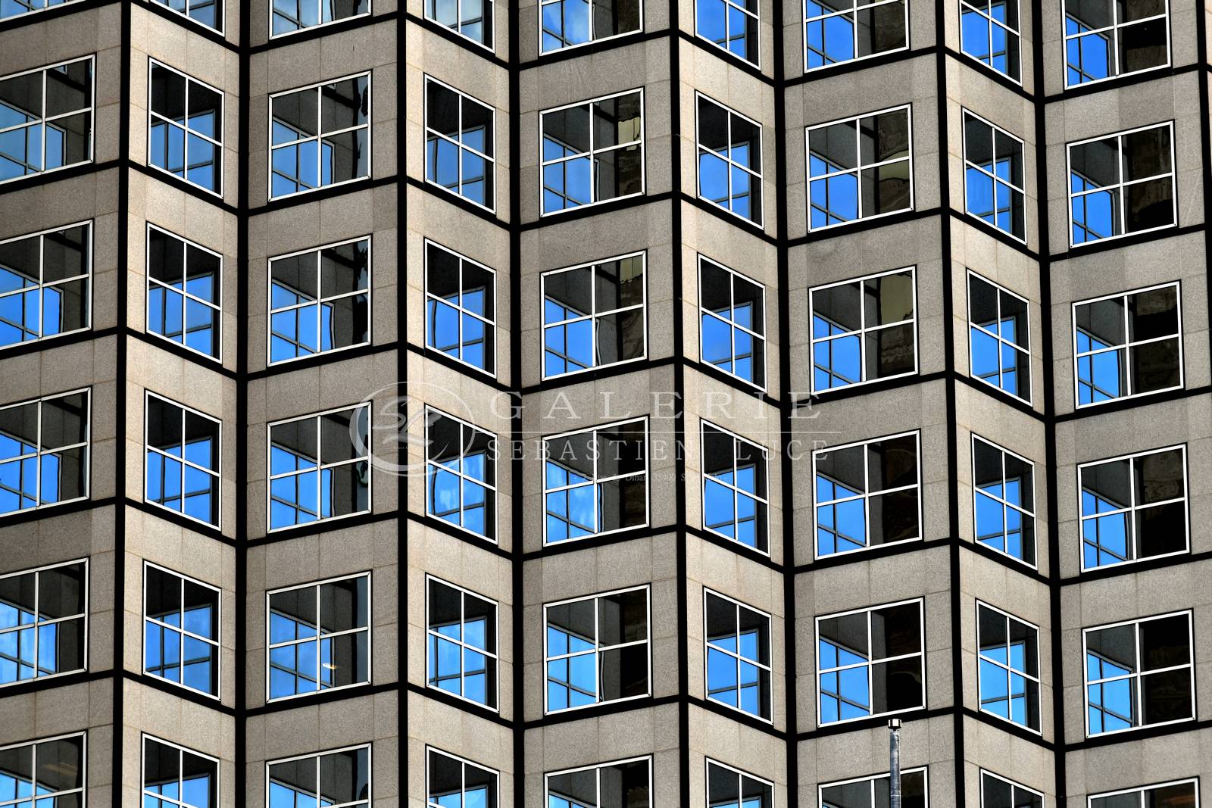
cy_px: 404
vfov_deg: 6.9
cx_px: 606
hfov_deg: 10.3
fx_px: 6733
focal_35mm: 200
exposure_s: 1/125
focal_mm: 200
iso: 400
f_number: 16
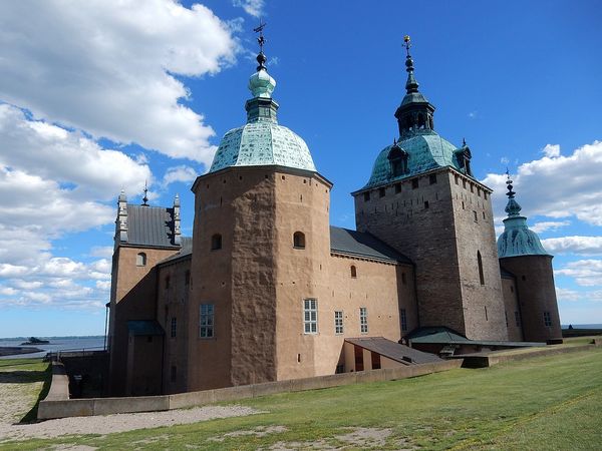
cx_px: 301
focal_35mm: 25
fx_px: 435
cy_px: 226
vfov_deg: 54.9
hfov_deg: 69.4
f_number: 3.7
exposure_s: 1/1250
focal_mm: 4.5
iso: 125
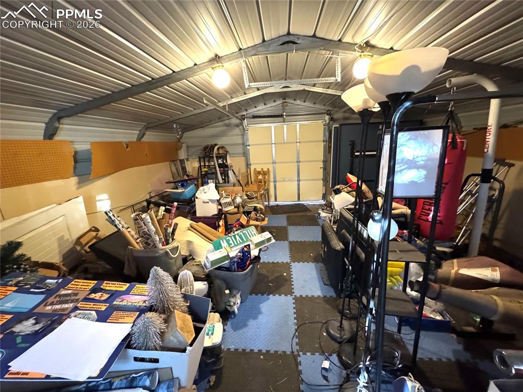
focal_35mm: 14
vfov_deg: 85.6
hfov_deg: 102.1
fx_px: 211
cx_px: 262
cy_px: 196
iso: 1250
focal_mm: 2.22
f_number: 2.2
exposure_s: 1/57
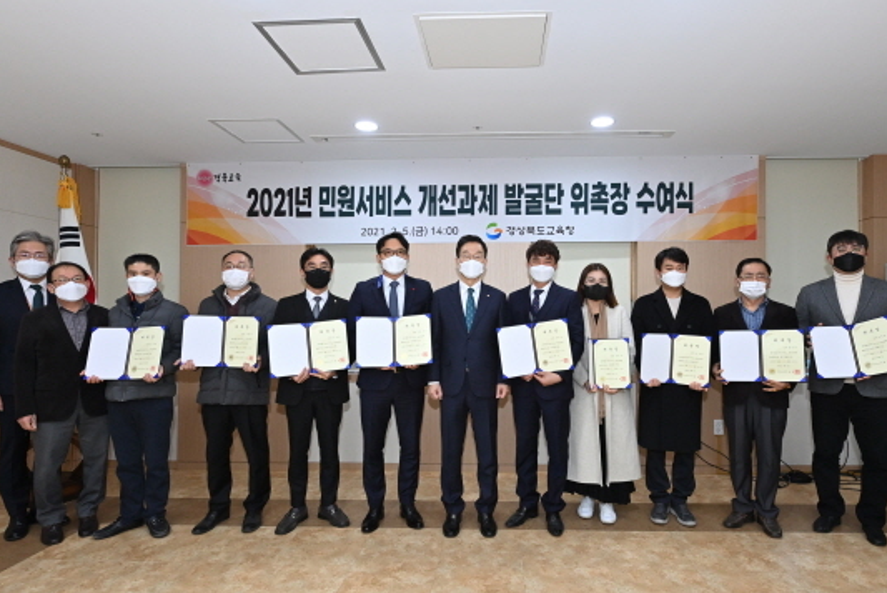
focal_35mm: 18
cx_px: 444
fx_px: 444
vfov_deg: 67.4
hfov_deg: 90.0
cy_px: 290
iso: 2000
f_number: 6.3
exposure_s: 1/200
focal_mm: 16
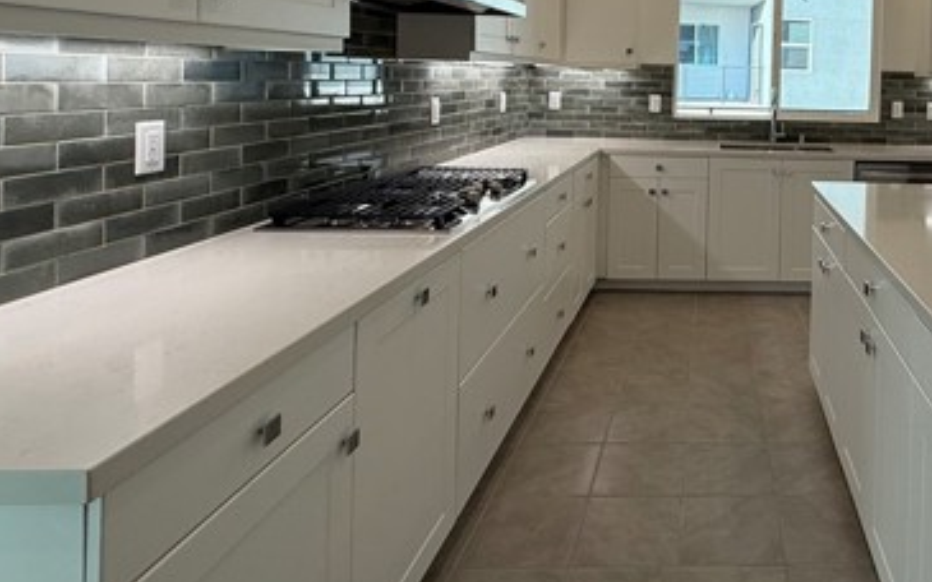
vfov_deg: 44.4
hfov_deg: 64.0
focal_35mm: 26
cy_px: 89
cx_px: 751
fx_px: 660
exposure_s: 1/120
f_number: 2.2
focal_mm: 2.22
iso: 80
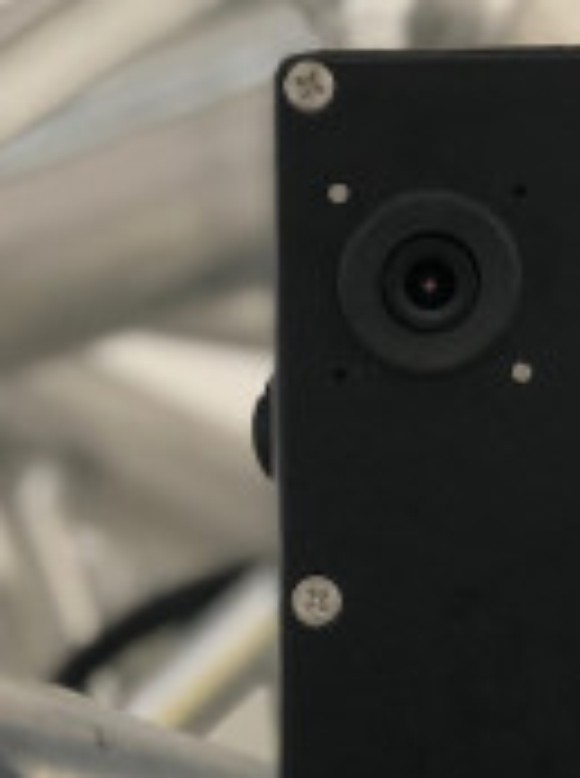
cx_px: 142
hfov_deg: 8.4
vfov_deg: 11.2
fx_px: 3947
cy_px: 744
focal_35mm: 176
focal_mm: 6.6
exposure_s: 1/30
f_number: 2.8
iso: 250
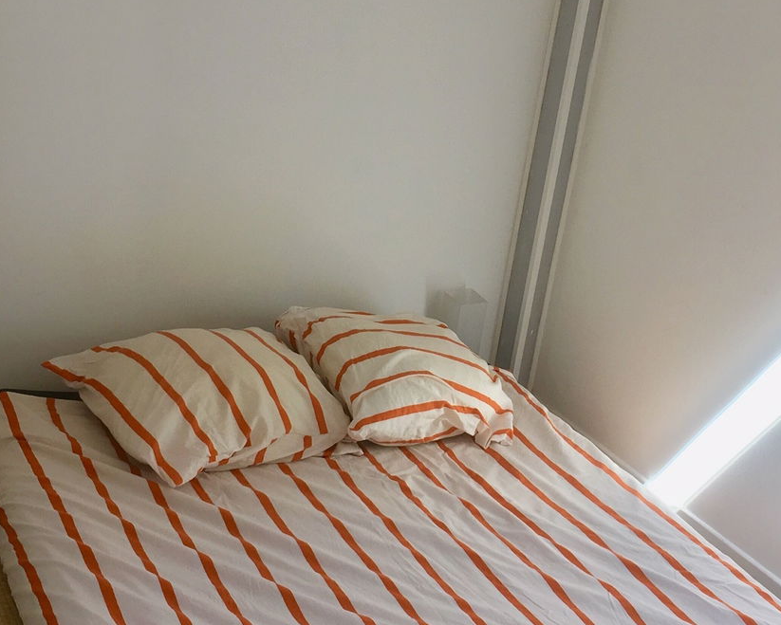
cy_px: 230
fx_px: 1272
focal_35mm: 55
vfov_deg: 27.5
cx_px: 449
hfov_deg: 34.1
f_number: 2.2
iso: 32
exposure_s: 1/50
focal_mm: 4.15
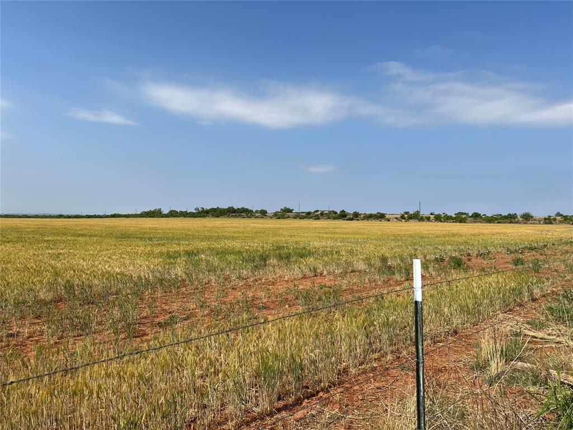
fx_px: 430
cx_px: 286
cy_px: 215
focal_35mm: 26
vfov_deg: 53.1
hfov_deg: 67.3
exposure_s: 1/6579
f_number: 1.5
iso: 50
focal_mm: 5.7
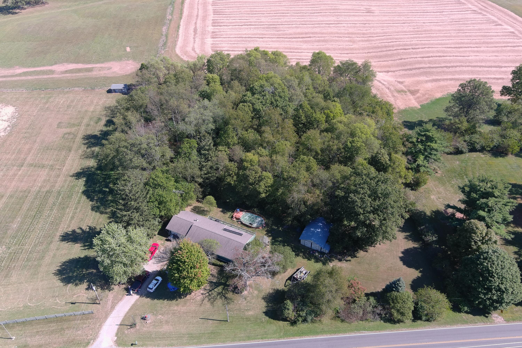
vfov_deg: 45.0
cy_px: 174
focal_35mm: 29
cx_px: 261
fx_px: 420
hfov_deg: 63.7
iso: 100
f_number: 2.8
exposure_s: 1/500
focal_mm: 10.57
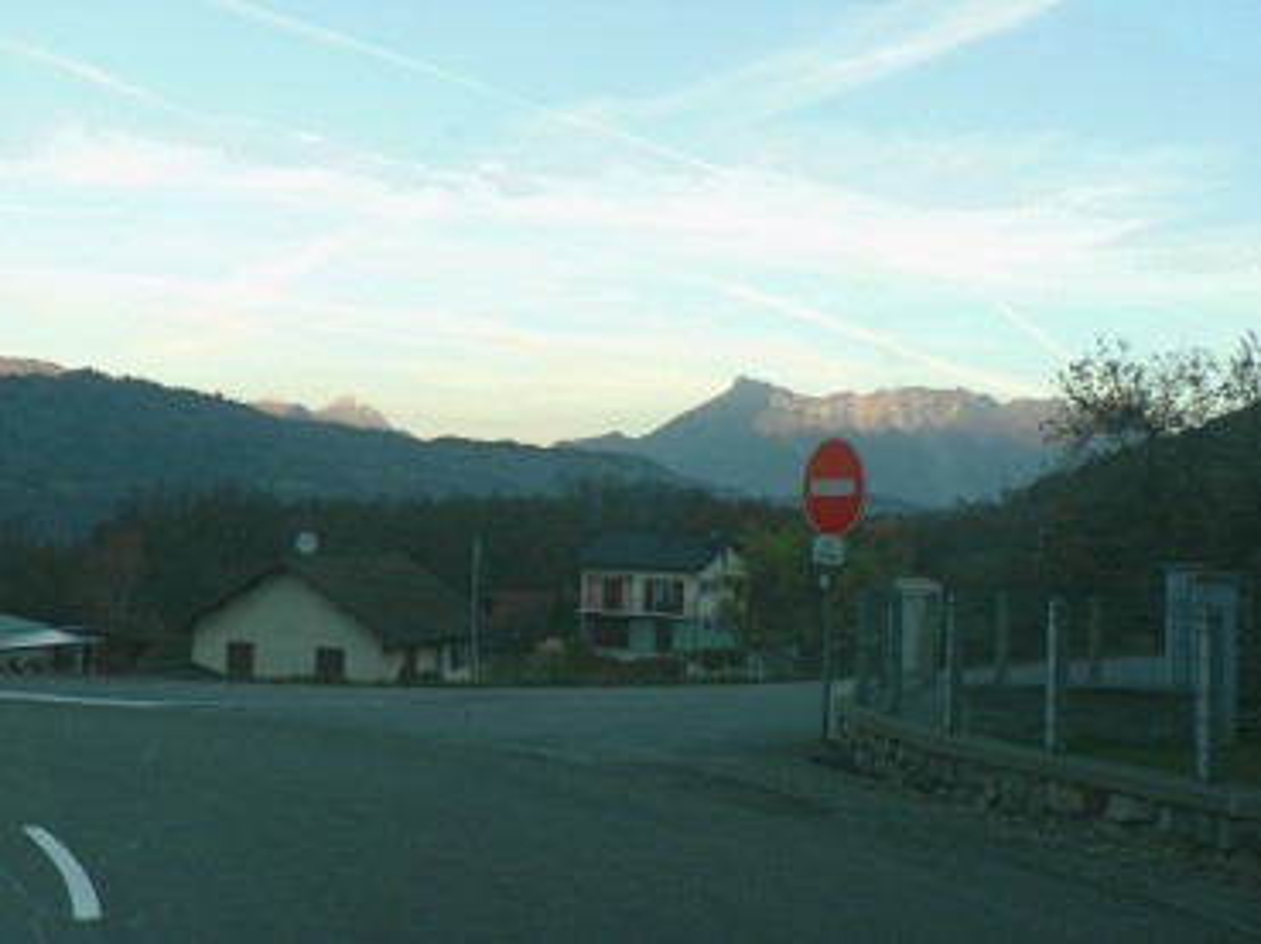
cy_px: 472
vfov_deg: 39.6
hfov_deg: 51.4
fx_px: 1310
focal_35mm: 36
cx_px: 630
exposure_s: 1/200
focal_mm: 6
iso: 80
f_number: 2.8
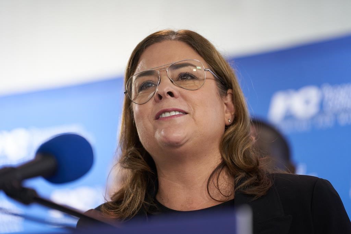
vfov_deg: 9.2
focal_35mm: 150
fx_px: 1463
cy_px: 117
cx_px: 176
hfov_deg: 13.7
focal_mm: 150
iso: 2000
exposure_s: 1/640
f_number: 2.8
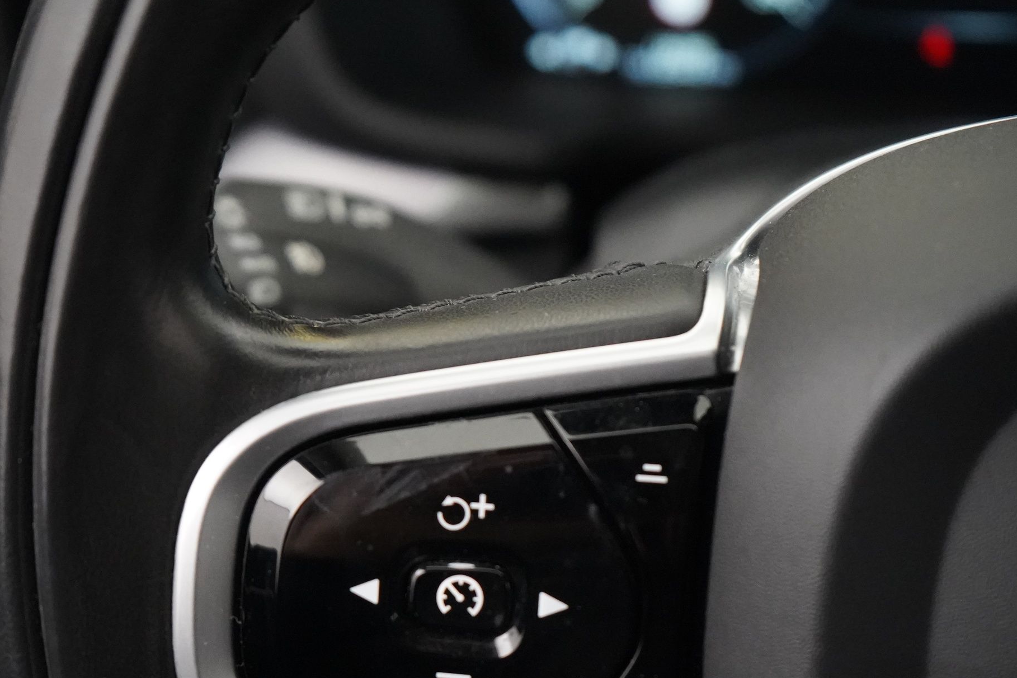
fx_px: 1864
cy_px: 462
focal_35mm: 66
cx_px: 412
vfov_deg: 20.5
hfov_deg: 30.4
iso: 12800
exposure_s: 1/125
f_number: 4.5
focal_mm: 48
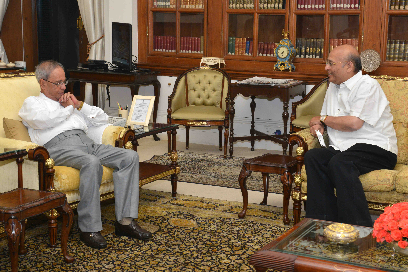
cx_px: 204
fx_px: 589
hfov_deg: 38.2
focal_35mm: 52
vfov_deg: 26.0
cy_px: 136
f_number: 8
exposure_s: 1/60
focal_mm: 52
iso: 1250
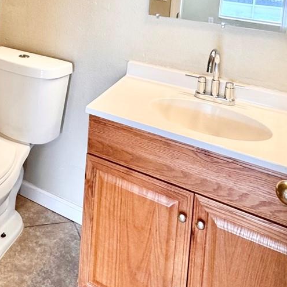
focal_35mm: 40
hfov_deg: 39.5
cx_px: 41
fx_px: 375
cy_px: -30
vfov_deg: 35.6
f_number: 2.2
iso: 160
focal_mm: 2.22
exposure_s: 1/120
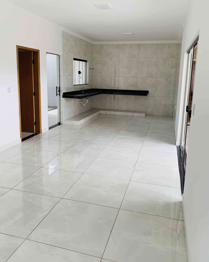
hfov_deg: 51.5
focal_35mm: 28
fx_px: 216
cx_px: 105
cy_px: 123
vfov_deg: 62.2
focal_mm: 4.25
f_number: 1.8
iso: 32
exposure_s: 1/121
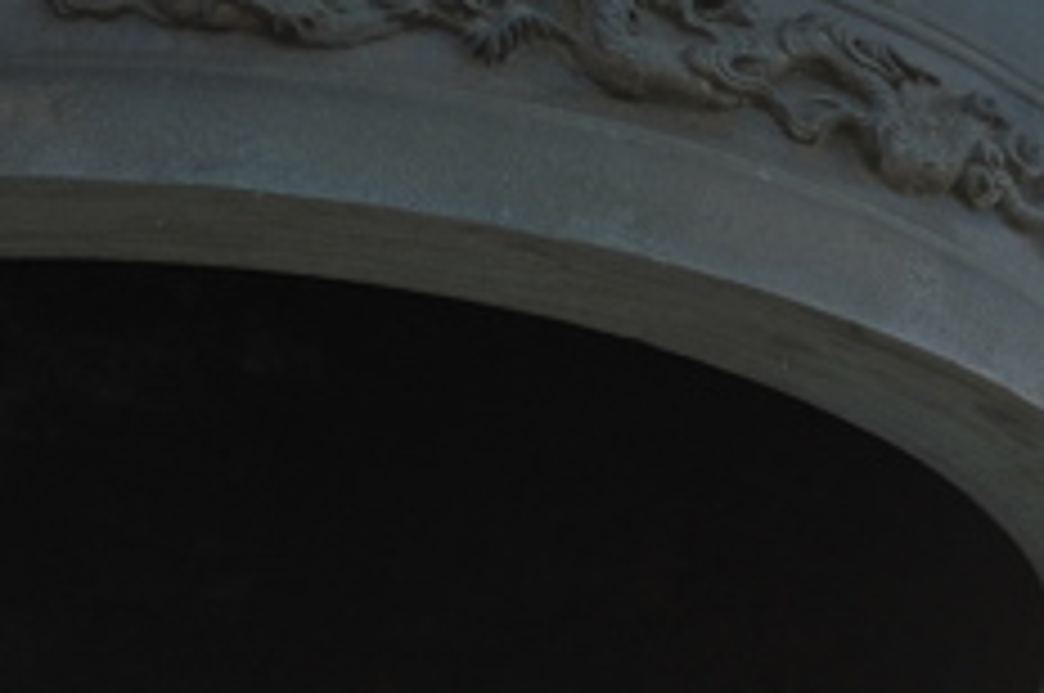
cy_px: 747
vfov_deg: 5.8
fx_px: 6776
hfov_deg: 8.6
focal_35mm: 234
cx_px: 1476
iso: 200
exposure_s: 1/3000
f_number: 1.4
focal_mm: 35
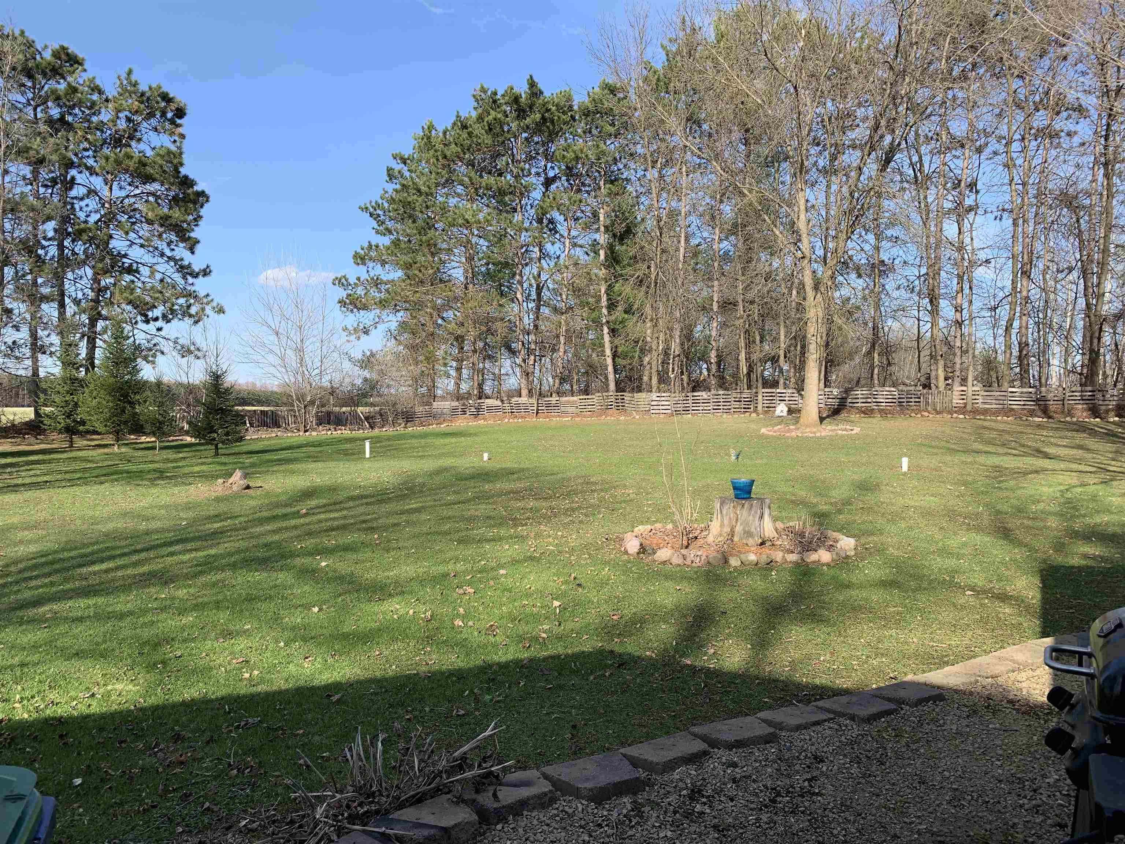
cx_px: 562
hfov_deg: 67.3
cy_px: 422
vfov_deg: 53.1
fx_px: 845
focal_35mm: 26
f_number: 1.8
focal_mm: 4.25
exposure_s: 1/1136
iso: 25
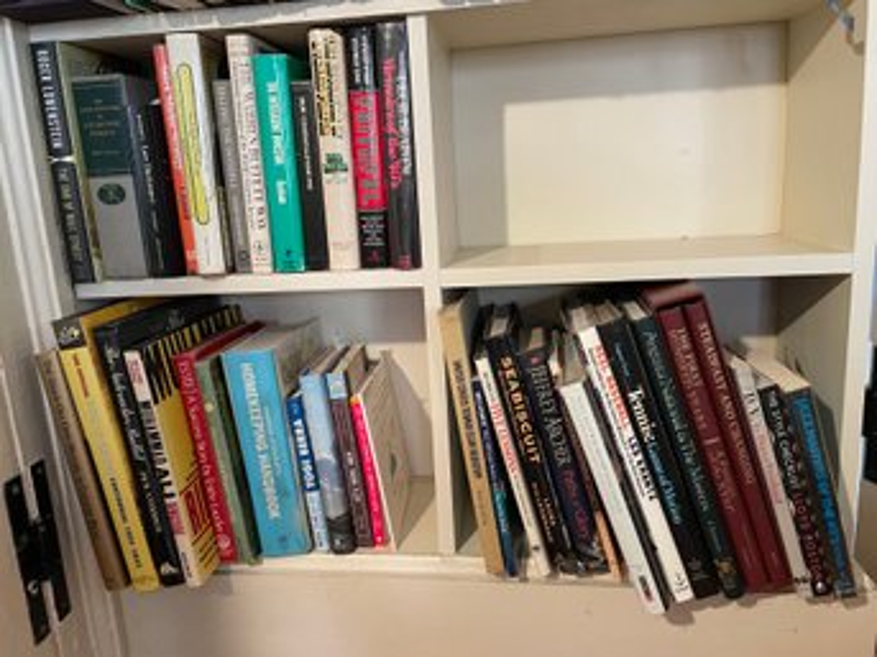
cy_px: 328
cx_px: 438
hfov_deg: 67.3
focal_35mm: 26
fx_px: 658
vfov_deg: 53.0
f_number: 1.6
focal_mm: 4.2
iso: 400
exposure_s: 1/60
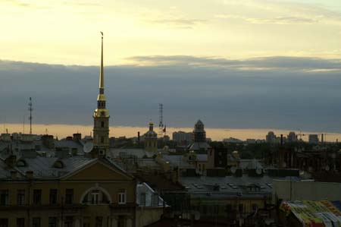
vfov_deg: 8.7
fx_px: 1490
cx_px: 170
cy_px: 114
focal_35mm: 158
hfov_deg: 13.1
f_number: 5.6
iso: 100
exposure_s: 1/90
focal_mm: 105
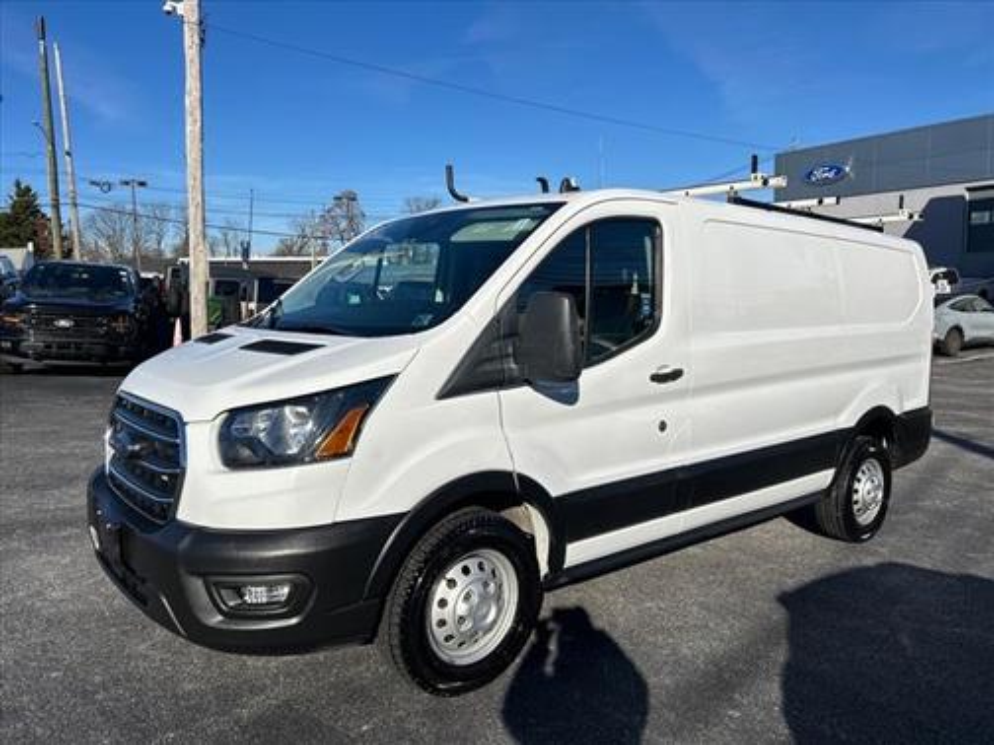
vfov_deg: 53.1
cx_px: 497
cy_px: 372
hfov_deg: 67.3
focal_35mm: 26
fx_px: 747
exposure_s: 1/5587
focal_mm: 5.7
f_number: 1.5
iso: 50
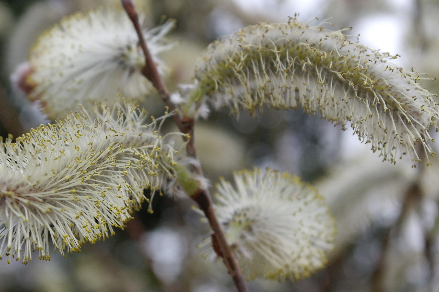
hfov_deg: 18.4
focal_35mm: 111
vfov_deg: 12.3
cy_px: 118
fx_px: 1353
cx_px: 146
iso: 200
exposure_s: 1/125
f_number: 8
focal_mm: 50
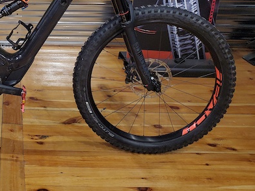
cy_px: 23
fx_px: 390
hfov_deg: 33.5
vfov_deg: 26.7
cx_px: 8
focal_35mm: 53
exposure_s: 1/120
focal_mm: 4.3
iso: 160
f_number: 2.4
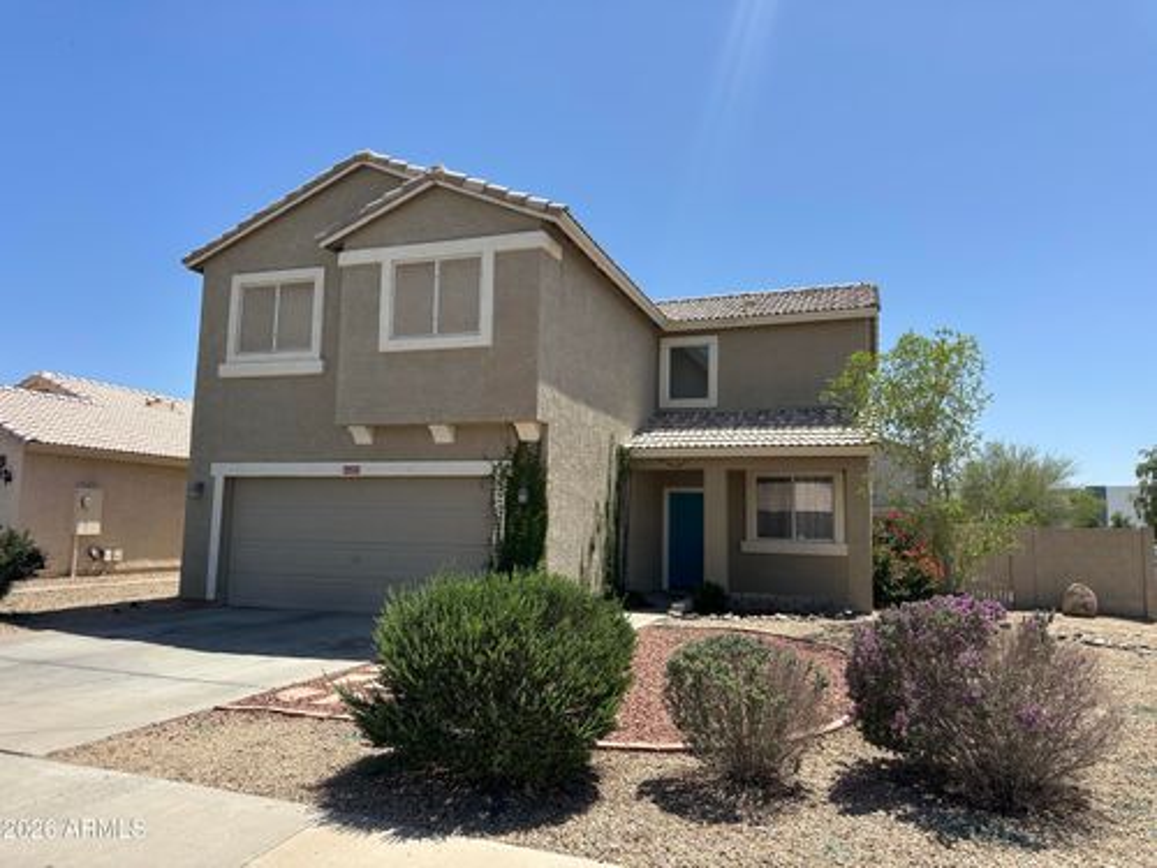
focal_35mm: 24
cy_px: 434
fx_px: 802
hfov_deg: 71.6
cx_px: 578
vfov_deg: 56.8
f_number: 1.78
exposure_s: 1/5000
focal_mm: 6.86
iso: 80
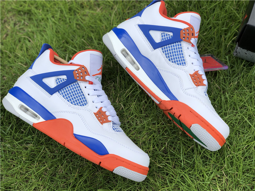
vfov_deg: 28.0
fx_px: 383
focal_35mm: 52
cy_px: 96
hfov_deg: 36.8
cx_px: 128
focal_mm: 6
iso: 16
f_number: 2.4
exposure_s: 1/1091
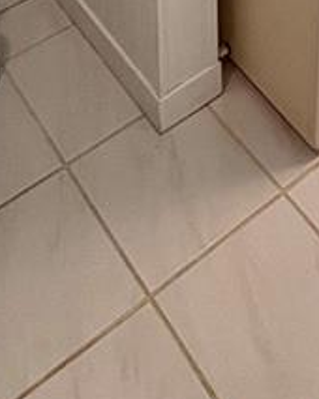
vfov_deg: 17.1
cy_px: -427
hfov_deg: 19.8
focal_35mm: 77
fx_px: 910
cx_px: 220
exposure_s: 1/60
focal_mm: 2.22
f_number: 2.2
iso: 160
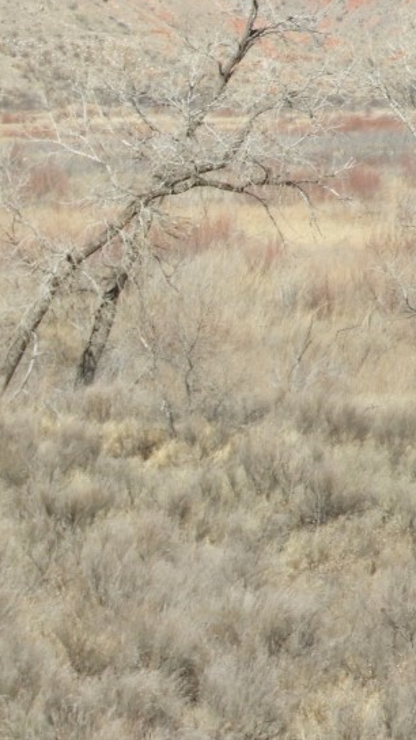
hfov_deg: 5.9
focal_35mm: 202
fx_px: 3961
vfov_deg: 10.6
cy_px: 540
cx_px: -397
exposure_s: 1/800
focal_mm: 12.5
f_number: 4.5
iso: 100
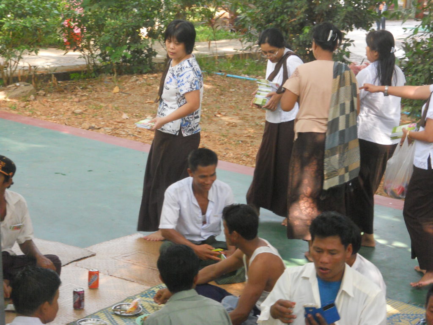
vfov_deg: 19.1
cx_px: 216
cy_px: 162
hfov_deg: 25.3
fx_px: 963
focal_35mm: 77
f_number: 5.9
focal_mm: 13.9
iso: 320
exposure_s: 1/60
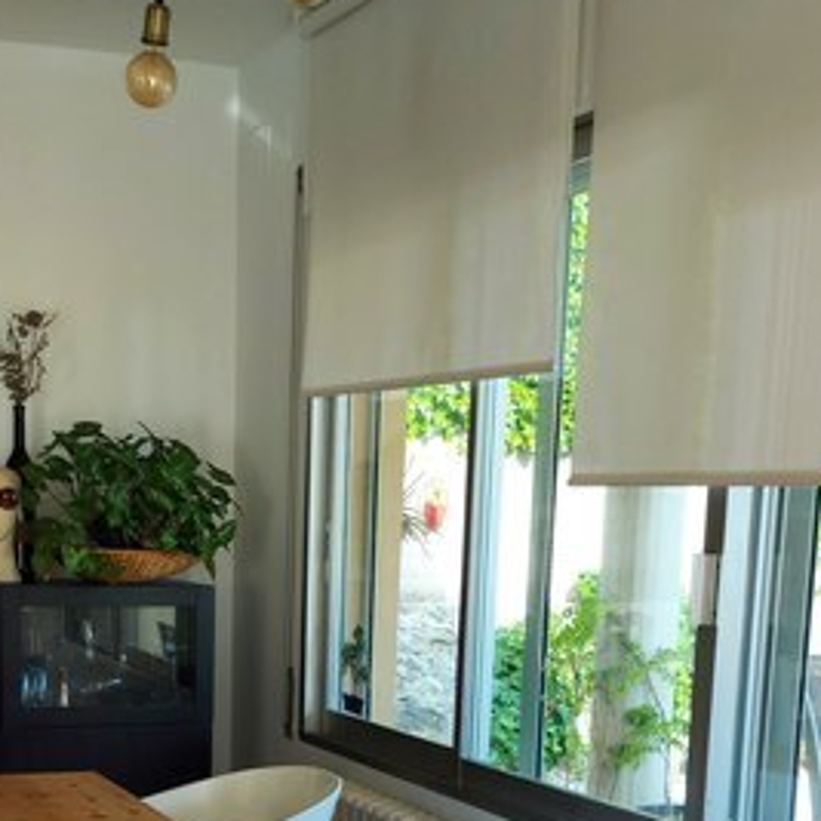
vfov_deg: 26.8
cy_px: 790
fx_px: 1637
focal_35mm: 61
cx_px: 274
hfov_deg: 28.0
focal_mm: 5.23
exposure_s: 1/100
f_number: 1.8
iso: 50
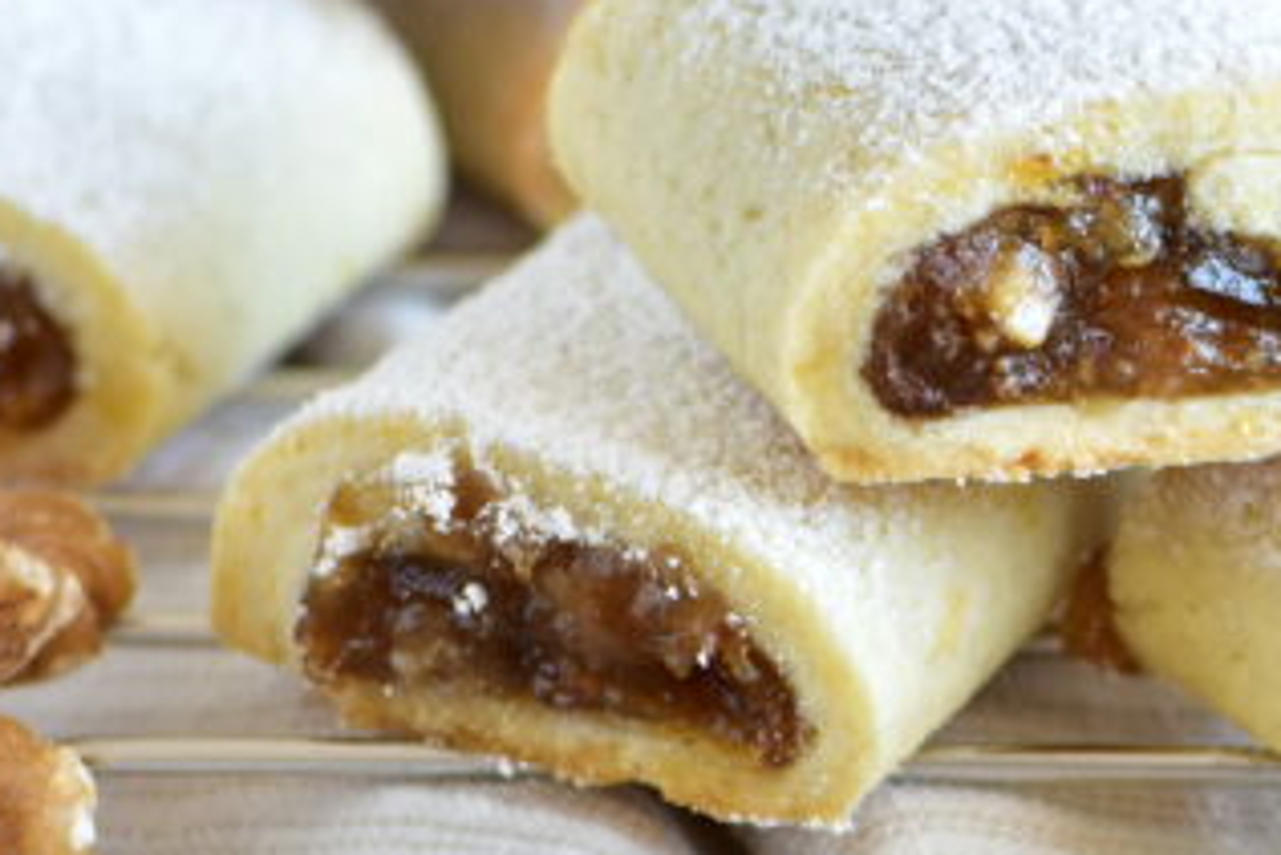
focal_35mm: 359
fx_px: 12785
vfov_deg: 3.8
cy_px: 113
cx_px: 892
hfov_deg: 5.7
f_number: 5
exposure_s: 1/80
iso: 500
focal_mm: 105
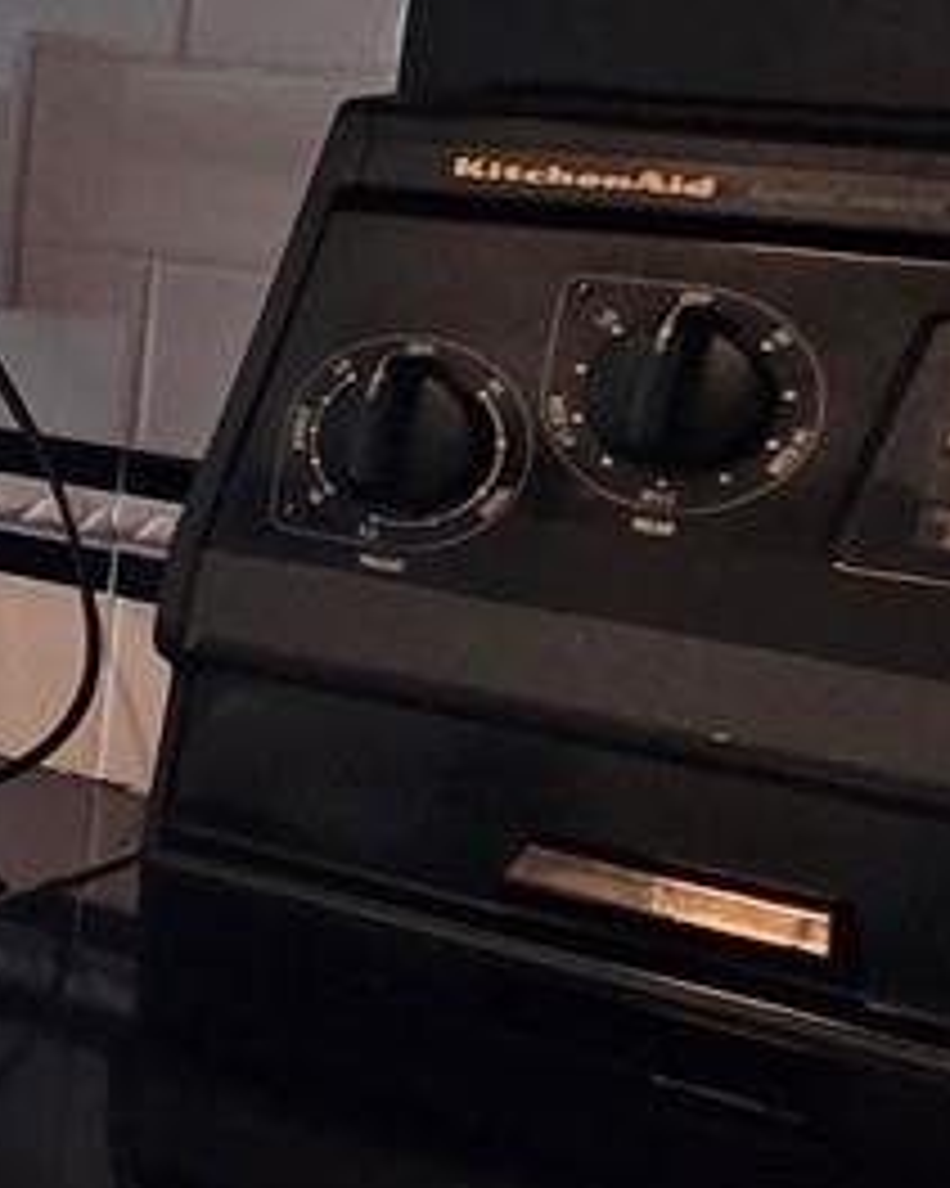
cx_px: -1765
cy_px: 248
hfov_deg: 12.0
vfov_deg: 24.4
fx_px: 2708
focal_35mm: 77
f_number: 2.2
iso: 125
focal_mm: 2.2
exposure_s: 1/60
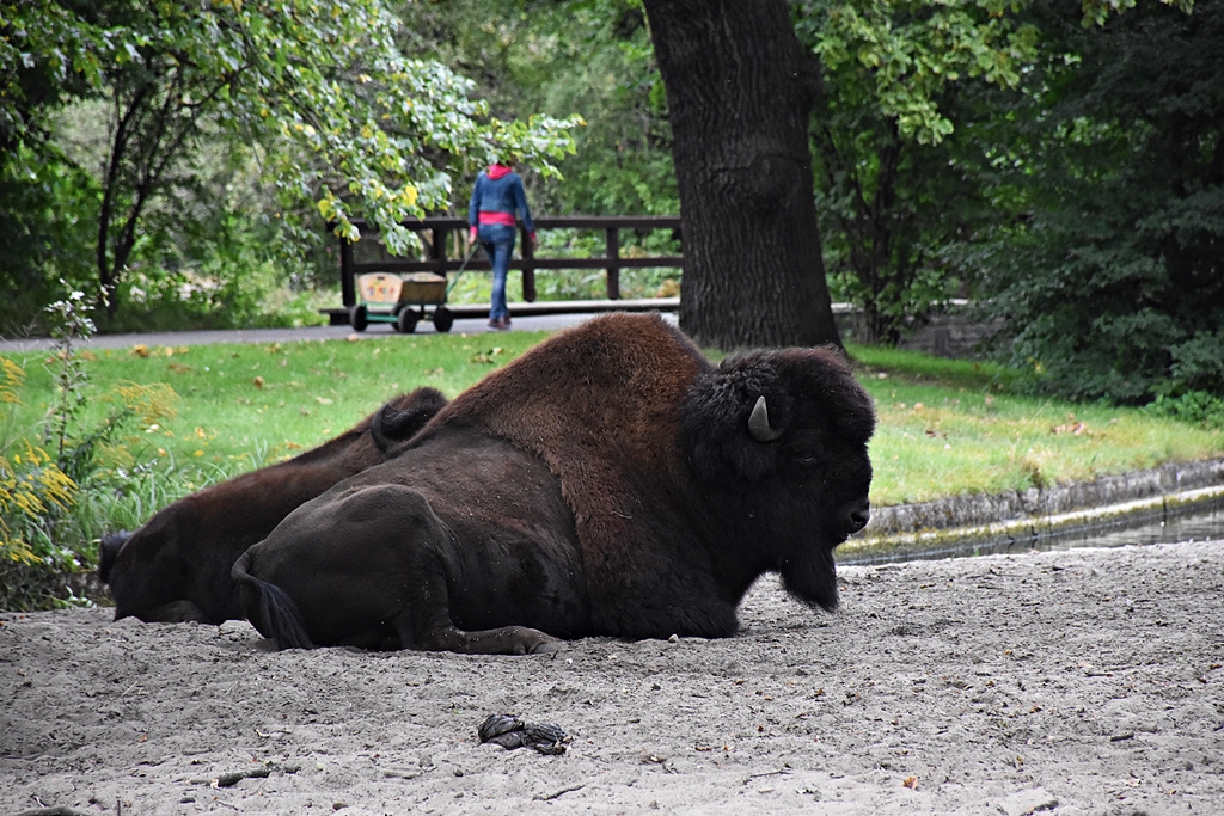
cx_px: 612
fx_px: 7141
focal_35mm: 210
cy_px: 408
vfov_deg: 6.5
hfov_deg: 9.8
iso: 3600
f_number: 5.6
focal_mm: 140
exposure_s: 1/500
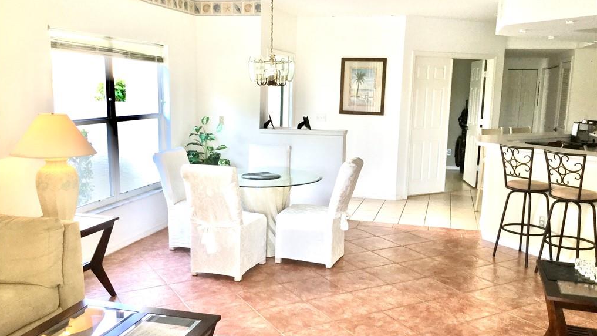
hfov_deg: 58.0
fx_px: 538
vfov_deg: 34.6
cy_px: 177
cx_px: 297
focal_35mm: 34
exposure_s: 1/40
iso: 25
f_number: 2.4
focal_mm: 3.3
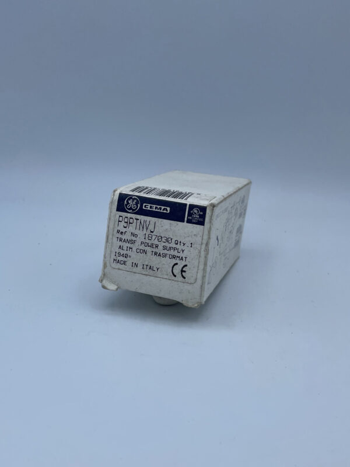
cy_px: 234
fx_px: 351
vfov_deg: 67.3
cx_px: 175
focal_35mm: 26
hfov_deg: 53.1
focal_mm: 4.2
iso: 50
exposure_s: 1/3300
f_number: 1.6
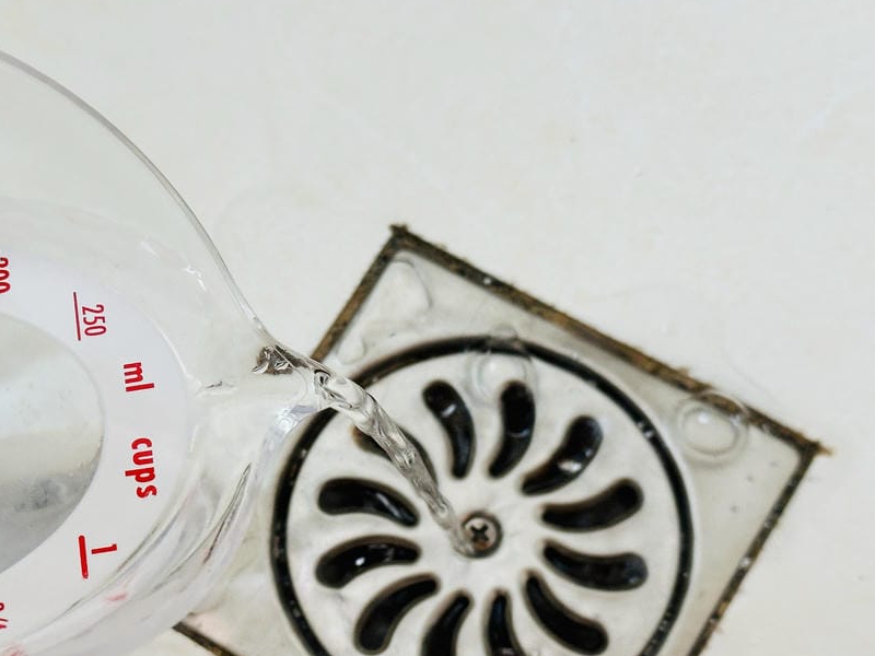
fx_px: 1820
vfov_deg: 20.4
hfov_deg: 26.9
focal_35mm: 72
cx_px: 283
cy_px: 445
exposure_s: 1/60
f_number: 1.78
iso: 100
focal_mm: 6.86
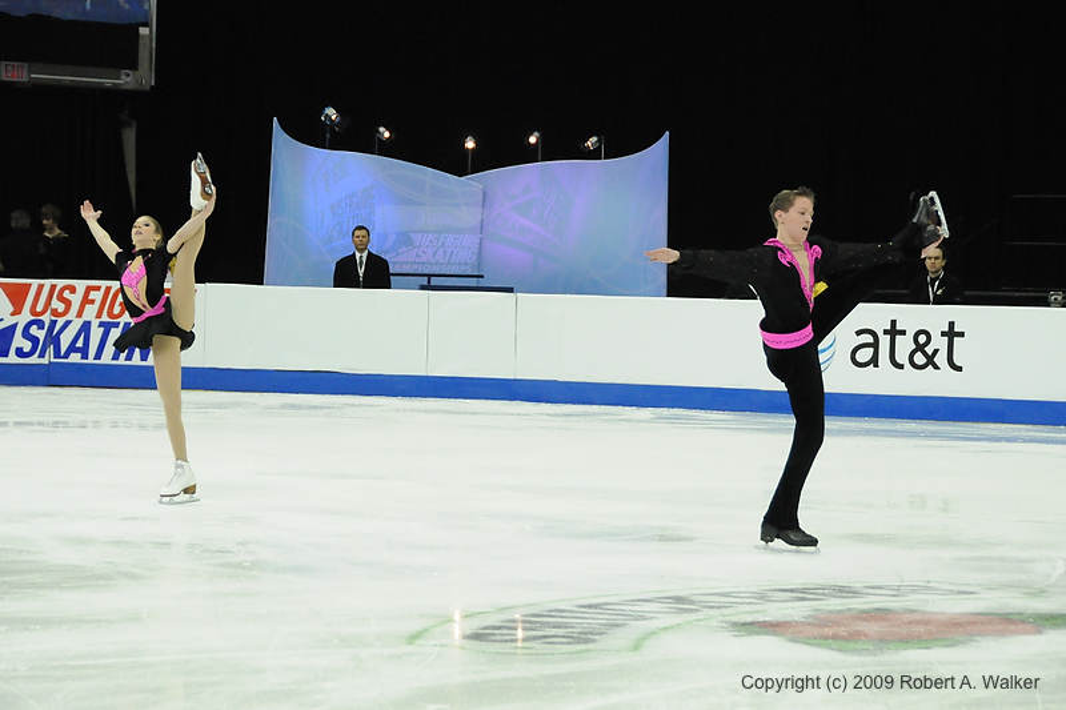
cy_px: 355
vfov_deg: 10.2
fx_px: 3996
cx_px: 533
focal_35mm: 135
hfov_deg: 15.2
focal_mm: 90
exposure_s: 1/800
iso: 3200
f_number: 5.6
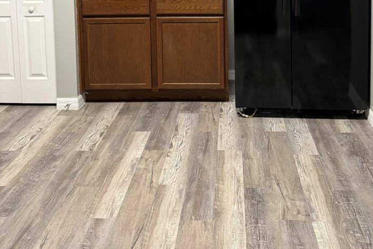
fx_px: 435
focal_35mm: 42
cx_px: 204
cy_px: -29
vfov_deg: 28.7
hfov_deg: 46.4
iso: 160
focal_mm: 6.76
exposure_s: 1/60
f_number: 1.78
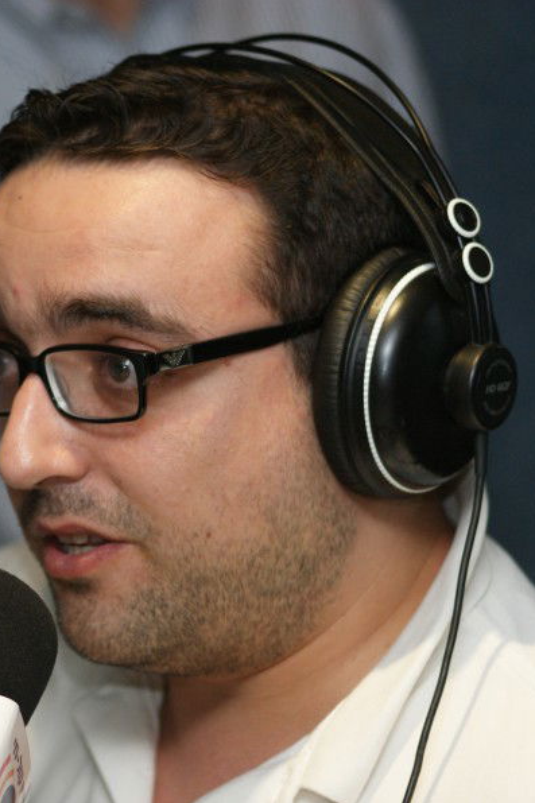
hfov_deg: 5.8
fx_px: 5303
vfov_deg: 8.7
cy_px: 402
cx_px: 101
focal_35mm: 238
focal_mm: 105
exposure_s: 1/125
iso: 400
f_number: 2.8
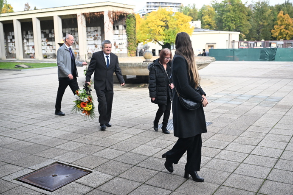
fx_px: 317
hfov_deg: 49.6
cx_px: 146
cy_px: 98
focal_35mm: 39
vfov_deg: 34.2
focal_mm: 39
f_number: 3.5
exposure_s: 1/5000
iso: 3200
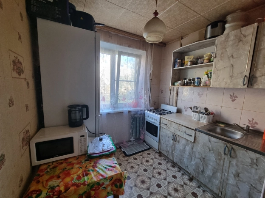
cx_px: 132
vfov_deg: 89.9
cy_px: 99
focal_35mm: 13
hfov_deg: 106.2
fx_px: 100
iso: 250
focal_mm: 2.2
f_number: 2.2
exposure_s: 1/50
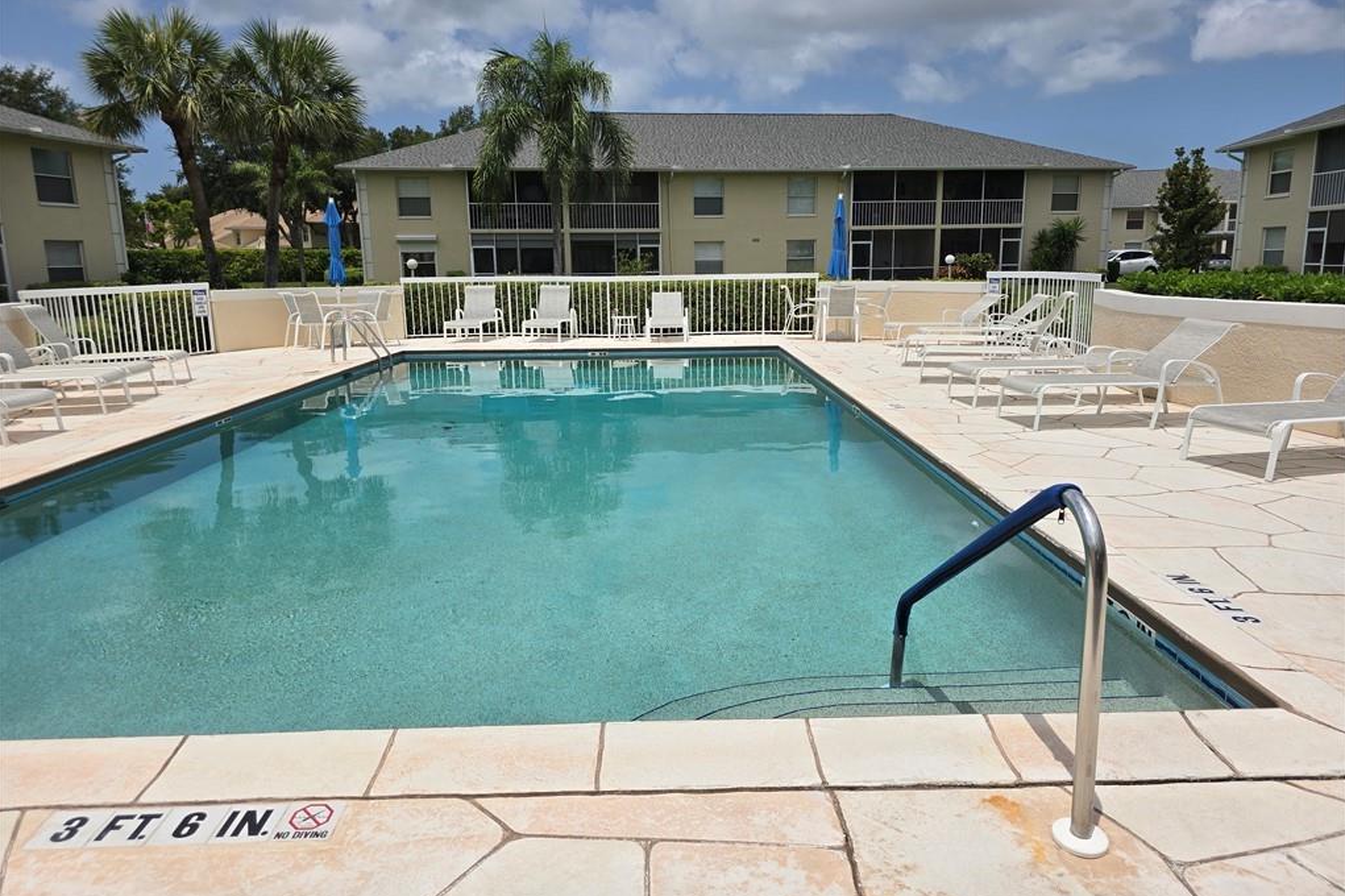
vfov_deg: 53.1
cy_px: 440
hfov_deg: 73.8
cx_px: 673
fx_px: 896
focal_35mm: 24
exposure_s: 1/2510
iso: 12
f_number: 1.7
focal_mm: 6.3
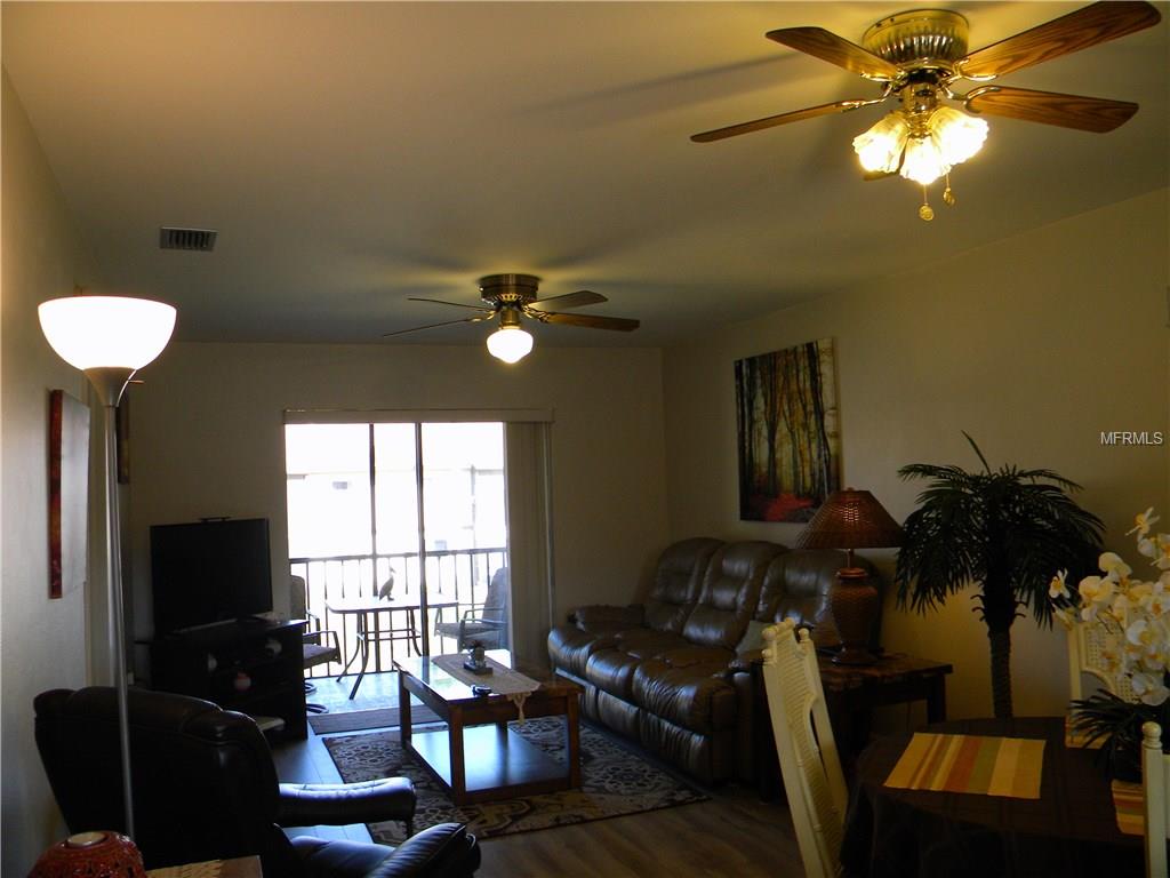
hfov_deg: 63.4
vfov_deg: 49.7
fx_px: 946
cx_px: 585
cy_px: 439
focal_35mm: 28
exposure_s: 1/67.7
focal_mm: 5
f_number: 3.5
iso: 172
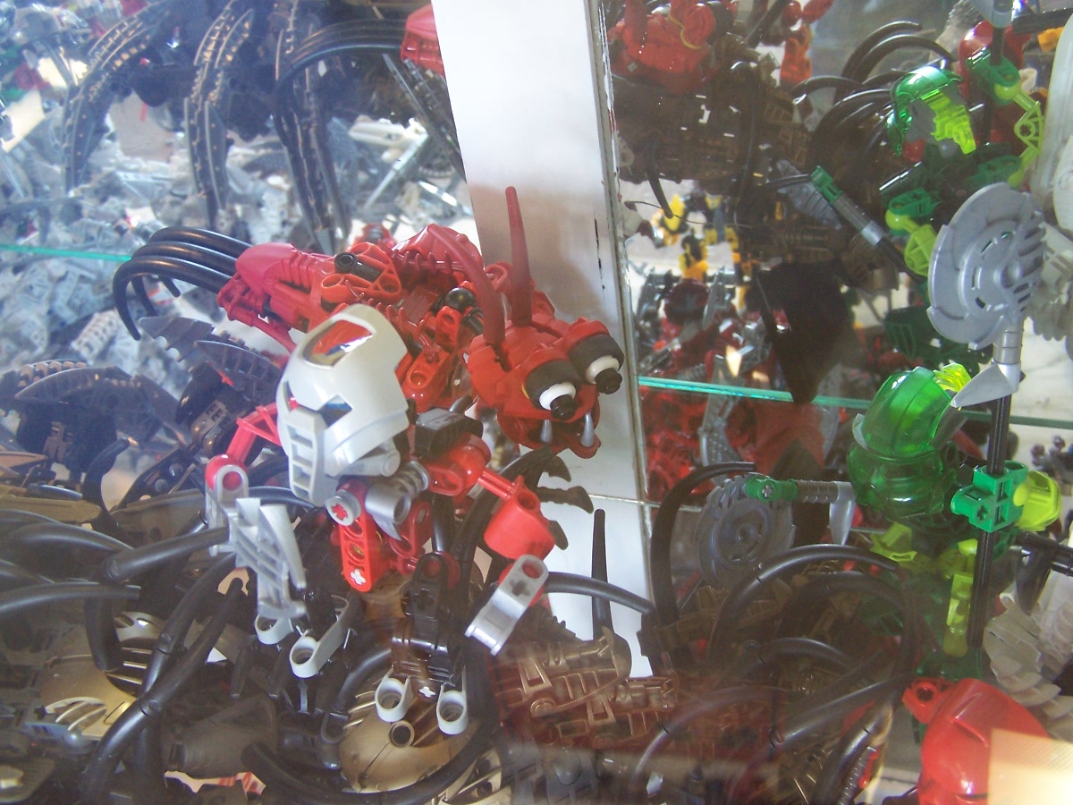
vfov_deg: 37.7
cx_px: 536
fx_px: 1178
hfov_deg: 49.0
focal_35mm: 38
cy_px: 402
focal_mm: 6.3
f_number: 2.8
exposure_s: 1/8
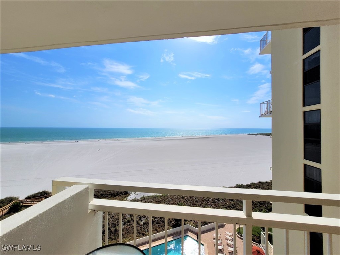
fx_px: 128
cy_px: 128
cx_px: 170
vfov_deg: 89.9
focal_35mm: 13
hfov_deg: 106.2
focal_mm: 1.74
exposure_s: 1/4807
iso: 40
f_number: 2.2
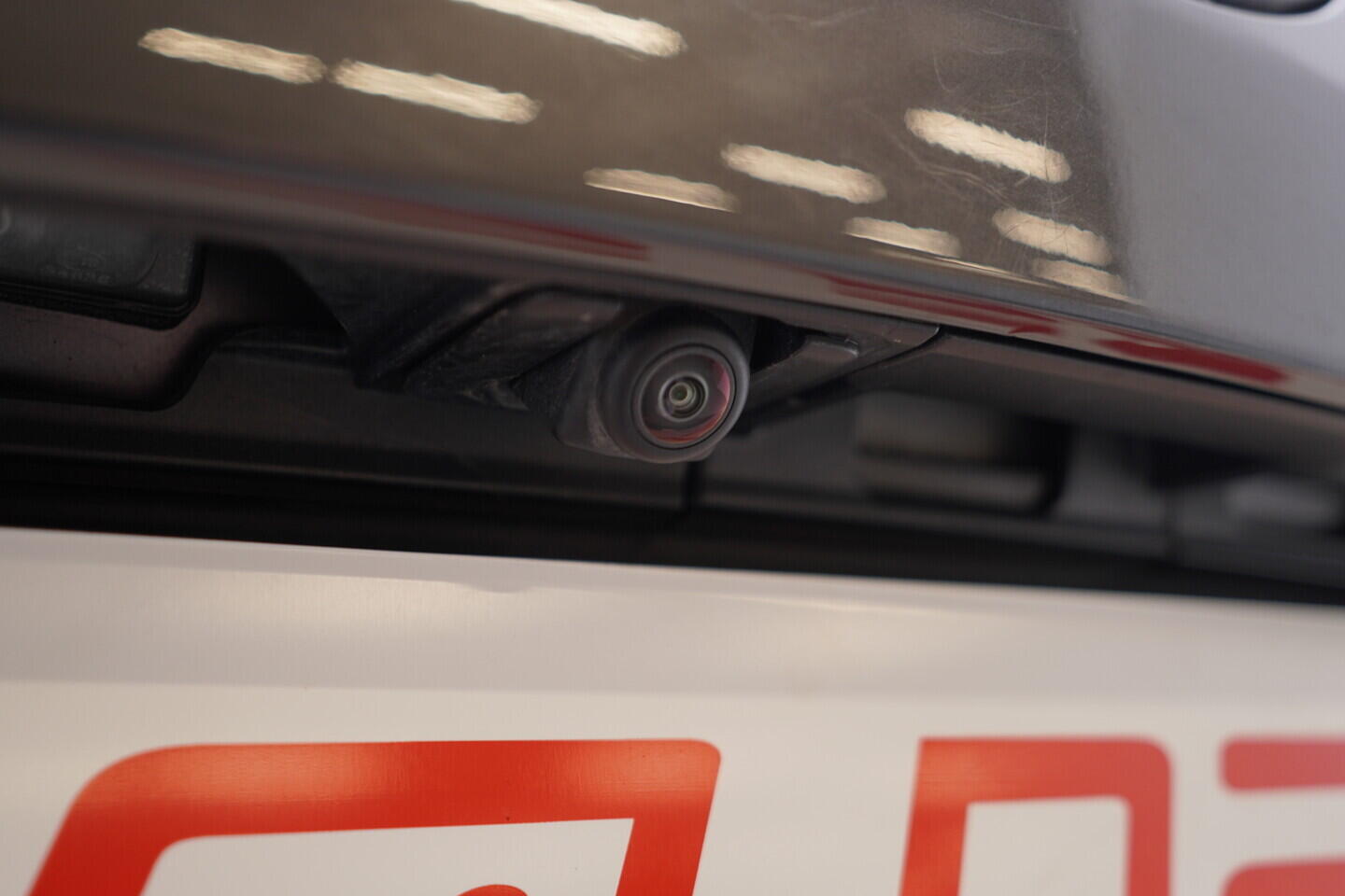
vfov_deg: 36.9
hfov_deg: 53.1
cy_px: 448
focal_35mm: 36
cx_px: 672
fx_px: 1345
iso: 125
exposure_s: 1/40
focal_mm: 24
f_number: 2.8
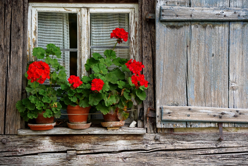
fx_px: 772
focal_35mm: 112
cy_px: 83
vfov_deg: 12.2
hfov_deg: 18.3
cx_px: 124
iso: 500
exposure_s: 1/160
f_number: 4
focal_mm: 112
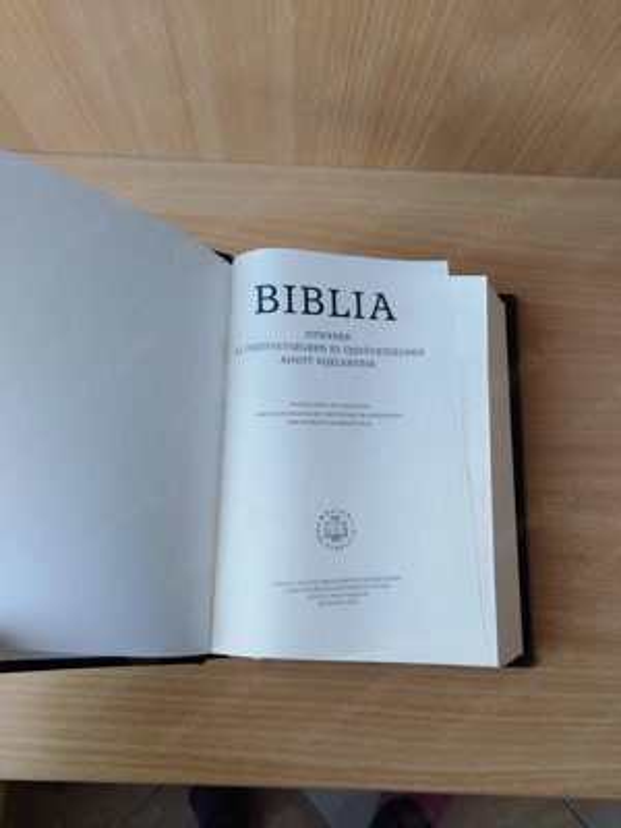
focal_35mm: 26
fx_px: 622
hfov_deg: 53.1
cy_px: 414
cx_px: 310
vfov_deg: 67.3
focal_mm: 3.46
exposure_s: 1/33.3
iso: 186
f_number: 2.2
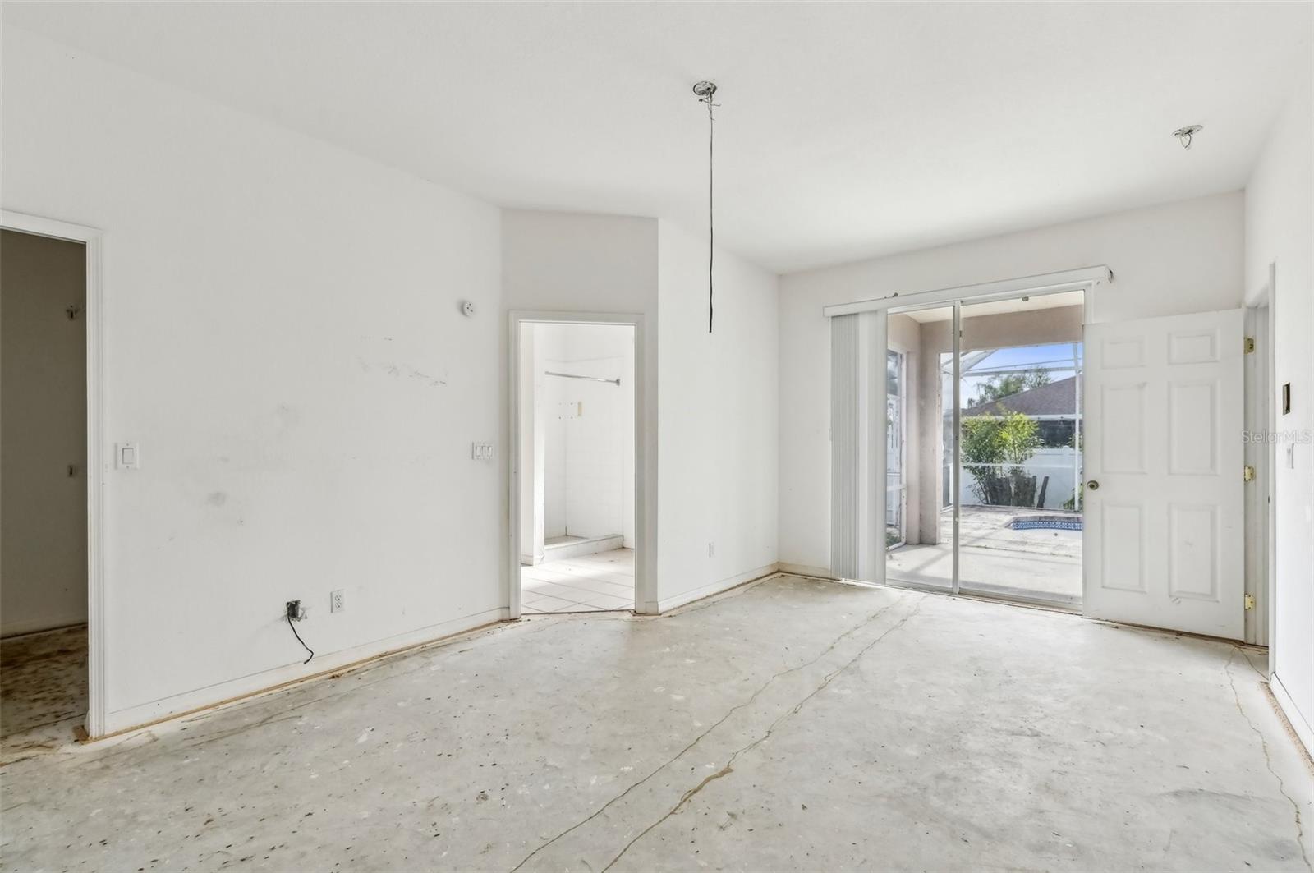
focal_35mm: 16
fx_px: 583
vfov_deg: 73.6
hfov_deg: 96.8
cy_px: 436
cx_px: 657
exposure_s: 1/200
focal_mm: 16
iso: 400
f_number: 8
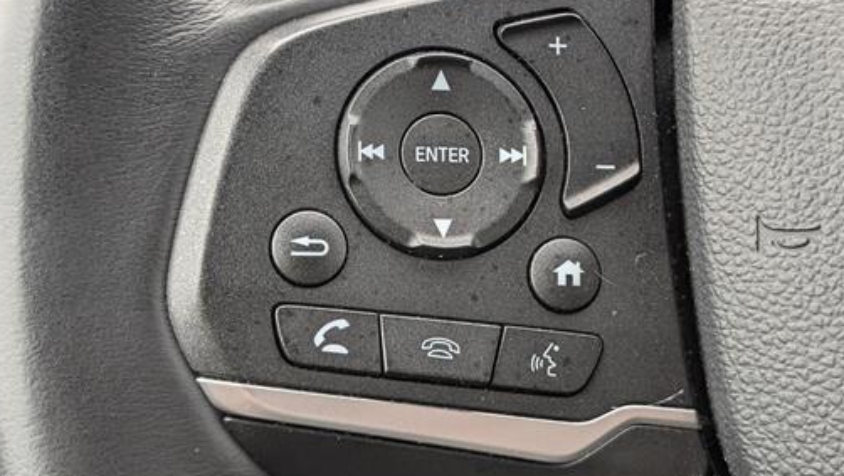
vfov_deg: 17.7
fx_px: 1523
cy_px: 178
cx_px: 442
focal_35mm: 68
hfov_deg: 31.0
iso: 236
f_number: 1.68
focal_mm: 6.9
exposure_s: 1/204
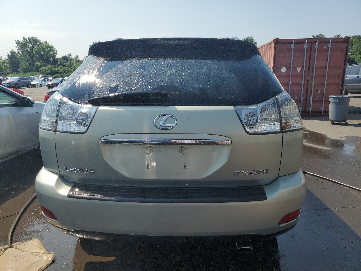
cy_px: 136
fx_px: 271
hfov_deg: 67.3
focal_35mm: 26
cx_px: 180
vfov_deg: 53.1
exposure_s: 1/5000
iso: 50
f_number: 1.5
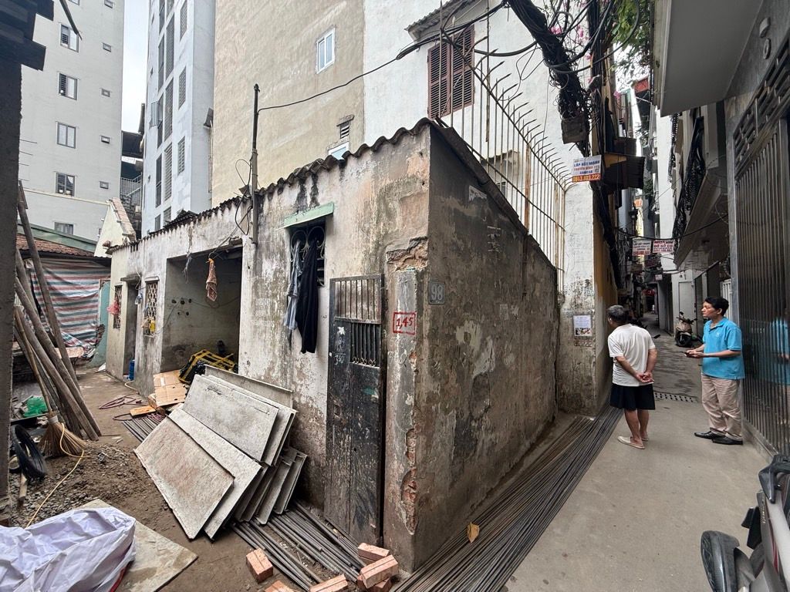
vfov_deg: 85.7
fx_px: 320
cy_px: 296
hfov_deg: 102.1
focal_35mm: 14
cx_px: 395
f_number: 2.2
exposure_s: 1/134
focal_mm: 2.22
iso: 50
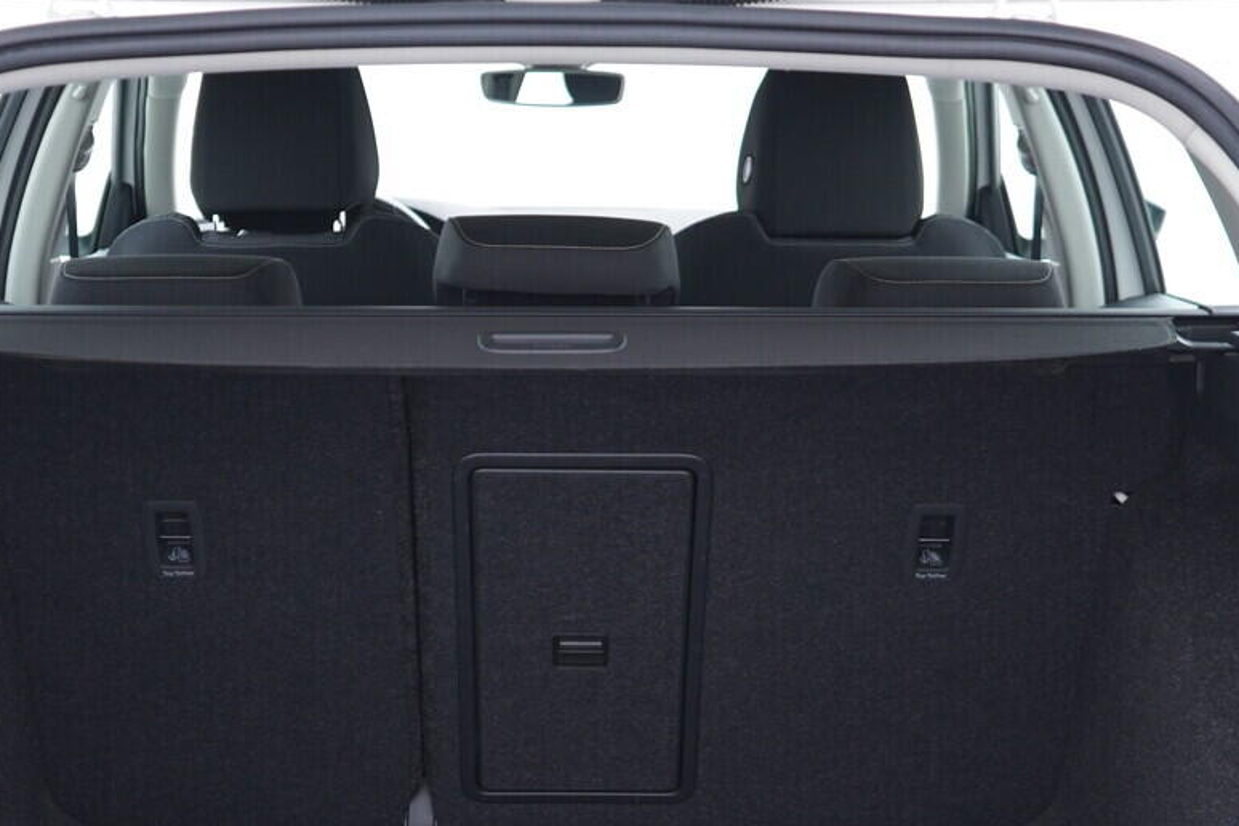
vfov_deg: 20.0
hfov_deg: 30.1
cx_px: 552
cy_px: 727
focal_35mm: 67
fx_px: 2306
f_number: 2.8
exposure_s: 1/40
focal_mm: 24
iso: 400
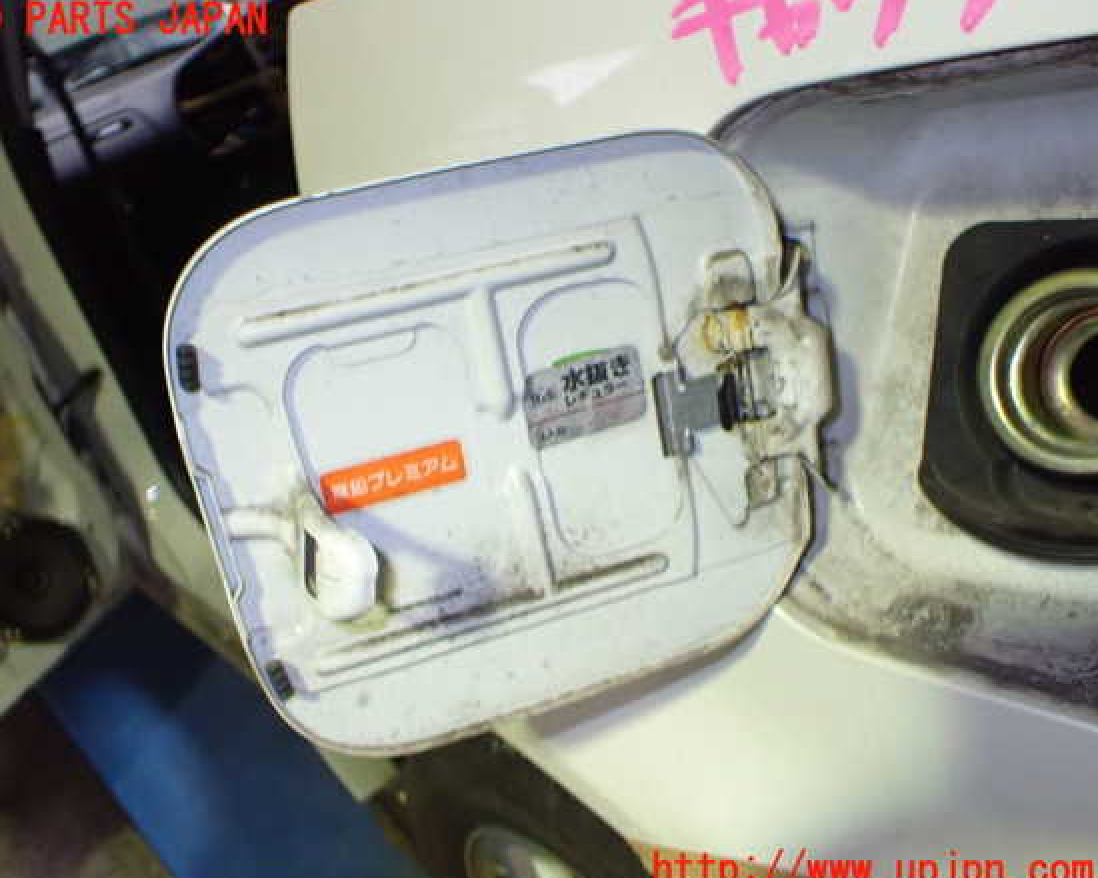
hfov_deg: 55.6
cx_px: 504
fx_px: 1040
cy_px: 446
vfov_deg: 45.8
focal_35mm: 32
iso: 800
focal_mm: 5.4
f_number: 6.3
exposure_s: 1/30
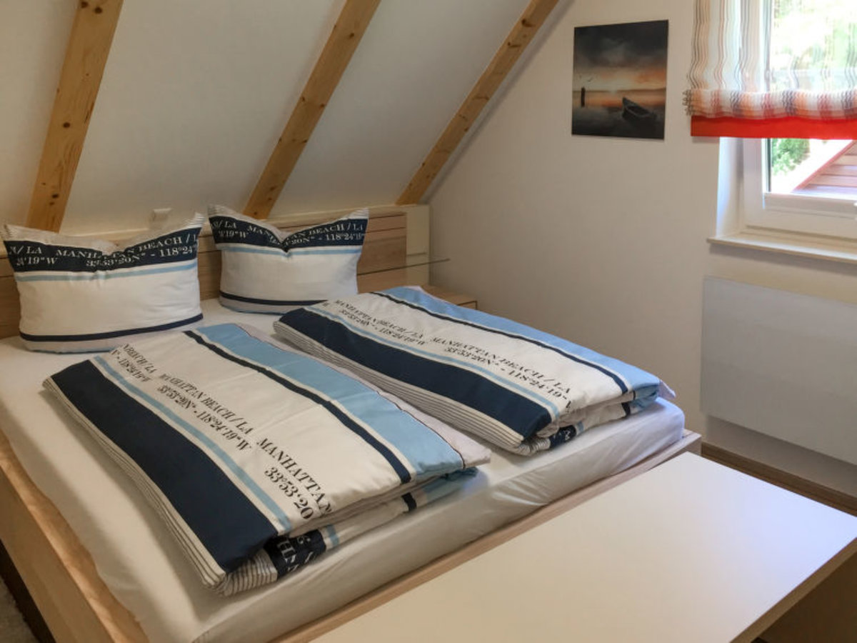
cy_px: 322
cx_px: 428
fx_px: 718
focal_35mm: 29
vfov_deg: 48.2
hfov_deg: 61.7
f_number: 2.2
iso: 50
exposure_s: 1/33
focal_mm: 4.15
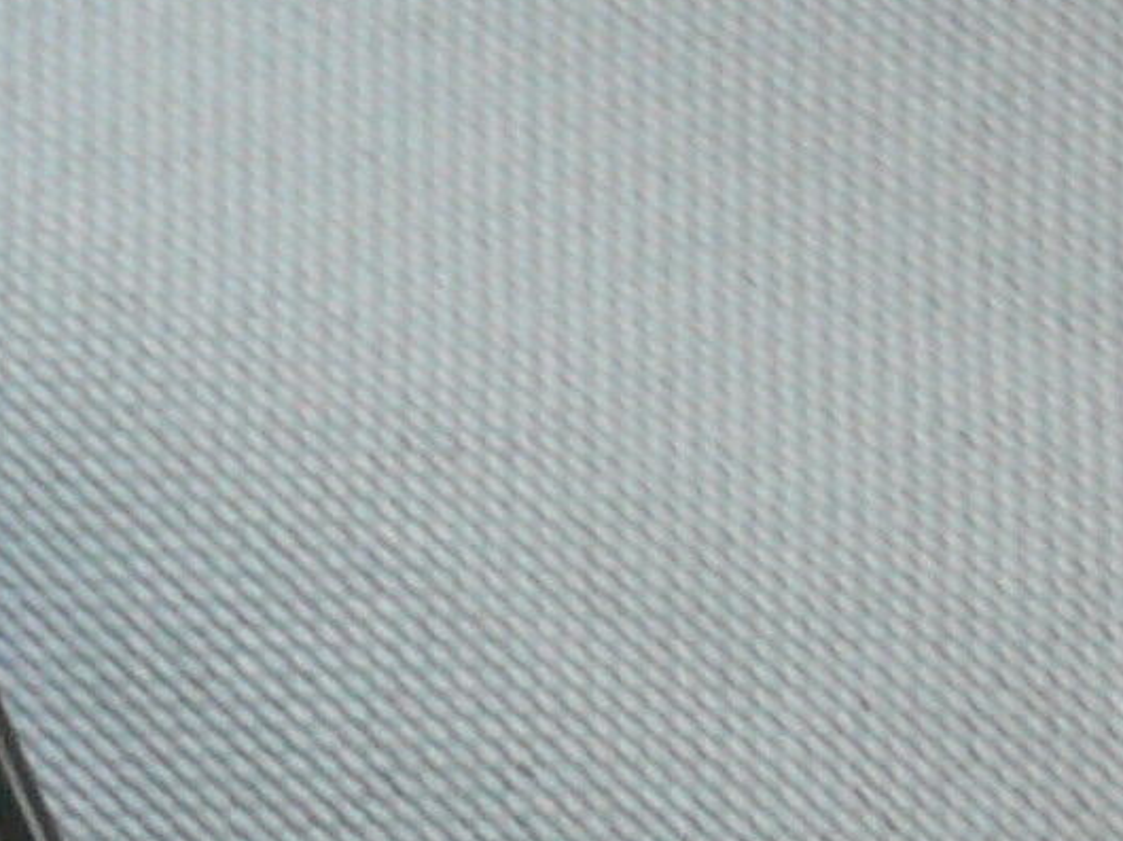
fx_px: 11122
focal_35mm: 343
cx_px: -1006
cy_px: 1934
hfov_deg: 5.7
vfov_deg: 4.3
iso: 100
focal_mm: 10.5
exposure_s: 1/30
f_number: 3.7
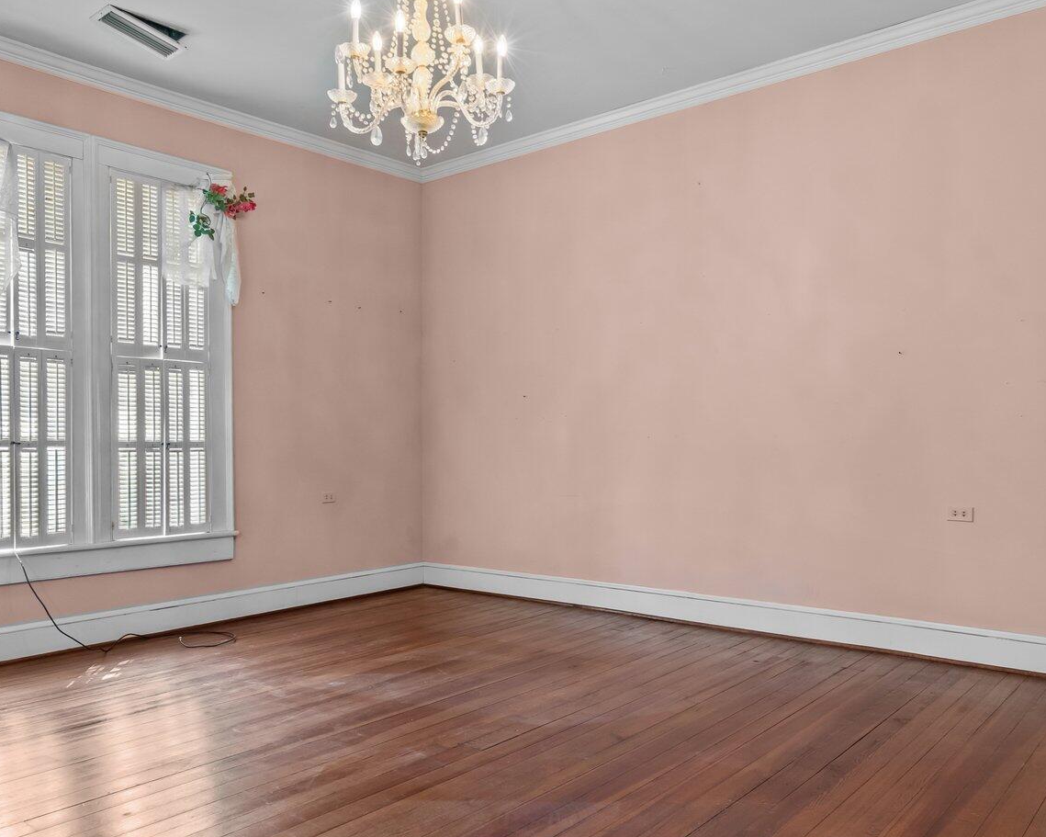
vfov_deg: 53.0
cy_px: 472
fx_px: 836
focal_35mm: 27
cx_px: 508
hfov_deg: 64.1
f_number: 8
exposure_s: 1/1.67
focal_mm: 16
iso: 500
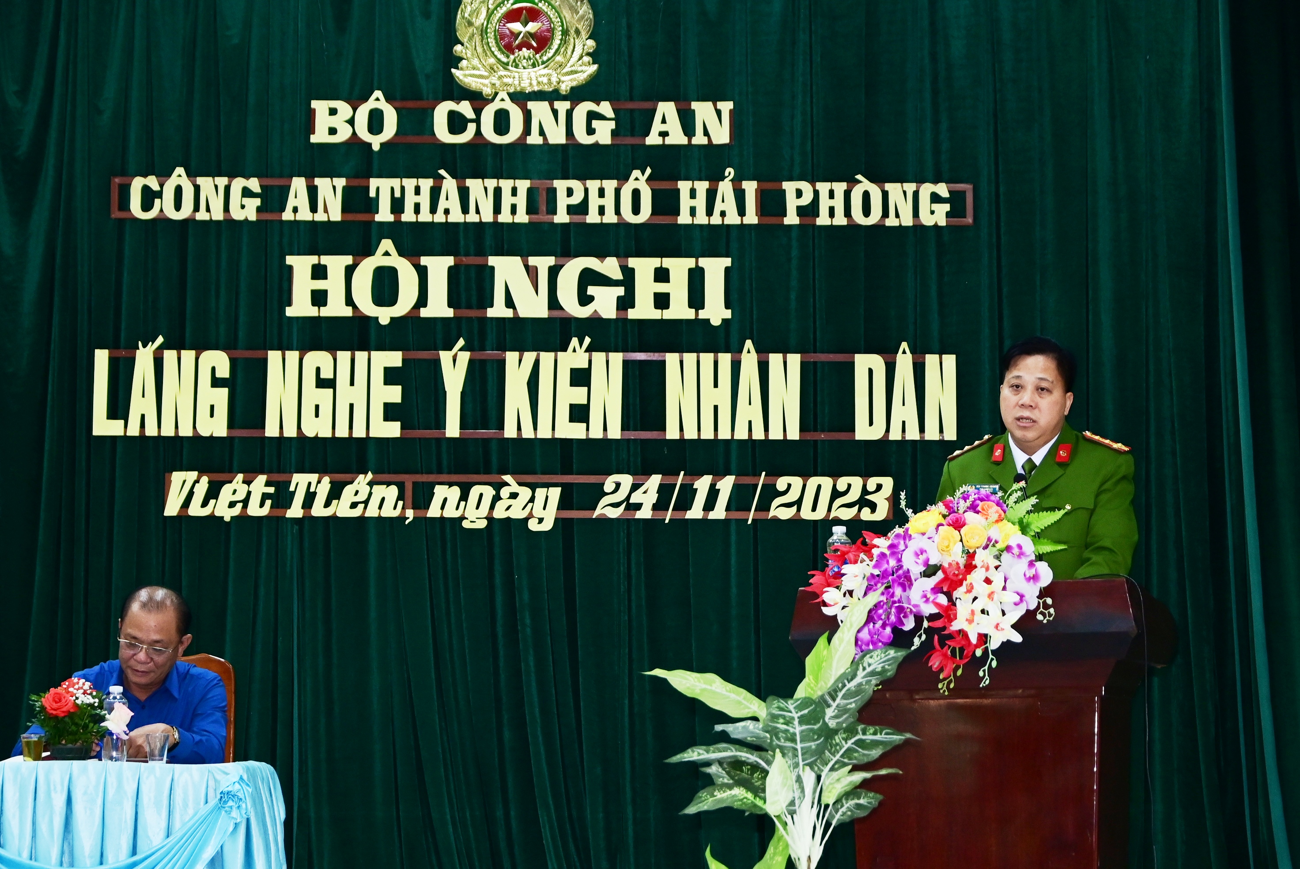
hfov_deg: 27.0
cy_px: 434
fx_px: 2710
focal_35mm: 75
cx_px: 650
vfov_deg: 18.2
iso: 1600
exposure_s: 1/200
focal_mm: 50
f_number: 5
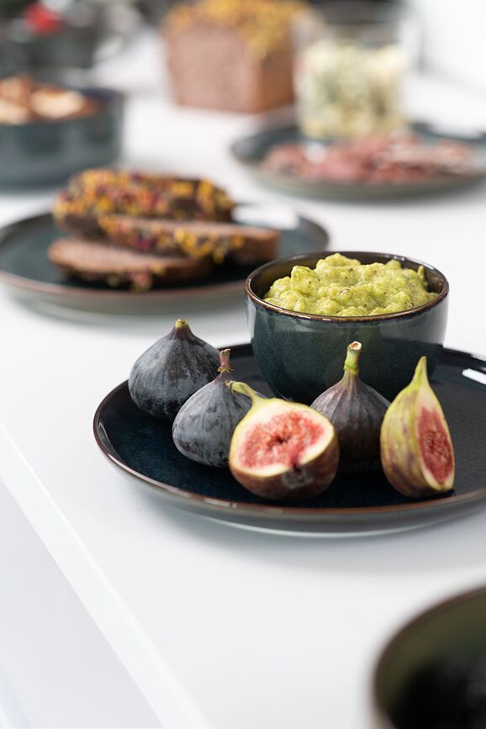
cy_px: 364
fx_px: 1721
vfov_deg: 23.9
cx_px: 243
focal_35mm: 85
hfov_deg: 16.1
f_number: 4
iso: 160
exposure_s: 1/25
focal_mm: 85
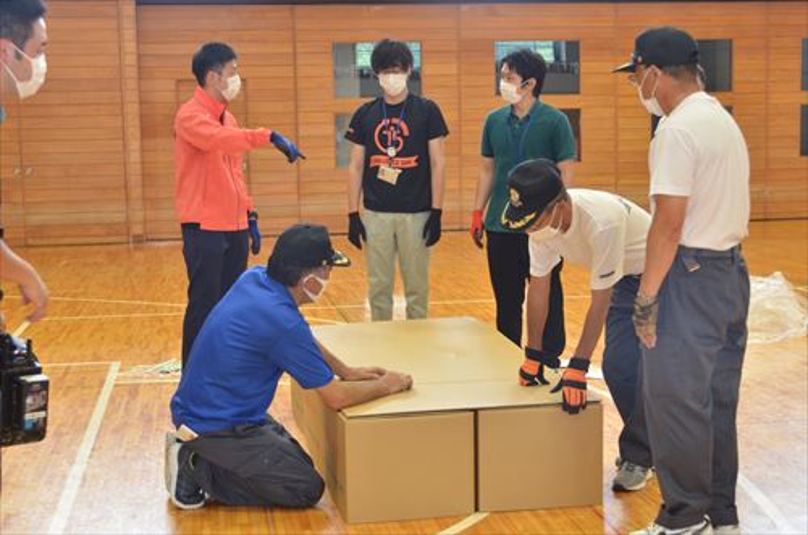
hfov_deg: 36.9
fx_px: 1209
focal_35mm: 54
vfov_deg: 24.9
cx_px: 404
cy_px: 268
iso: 720
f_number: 20
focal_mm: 36
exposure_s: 1/80
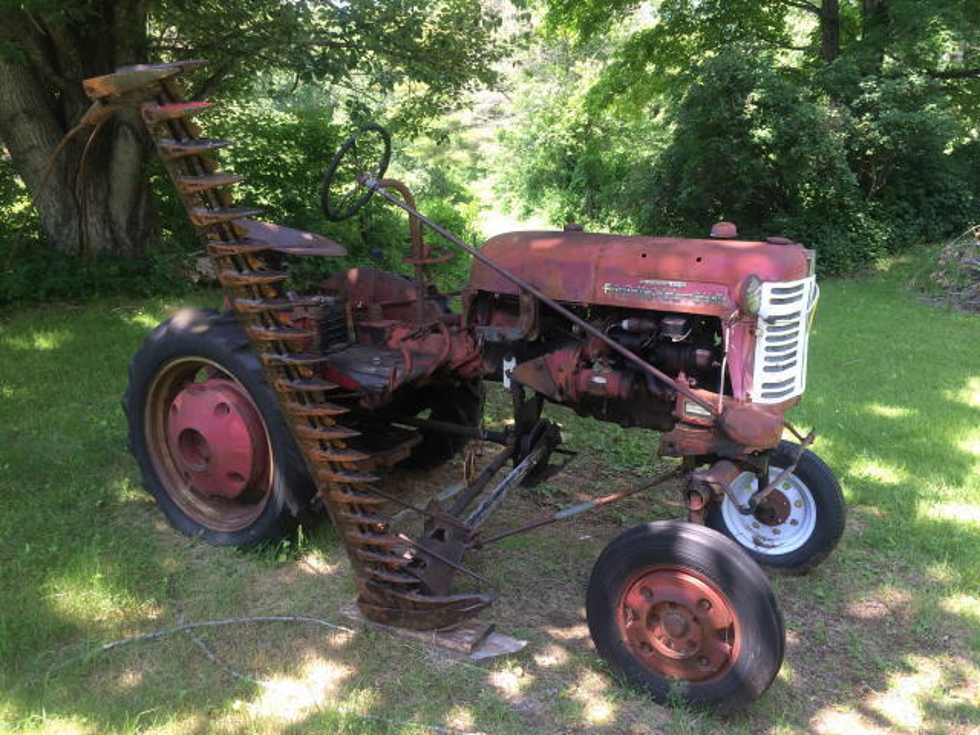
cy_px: 368
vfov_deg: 46.8
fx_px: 849
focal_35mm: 30
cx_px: 490
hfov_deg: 60.0
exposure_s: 1/120
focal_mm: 4.12
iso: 40
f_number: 2.2
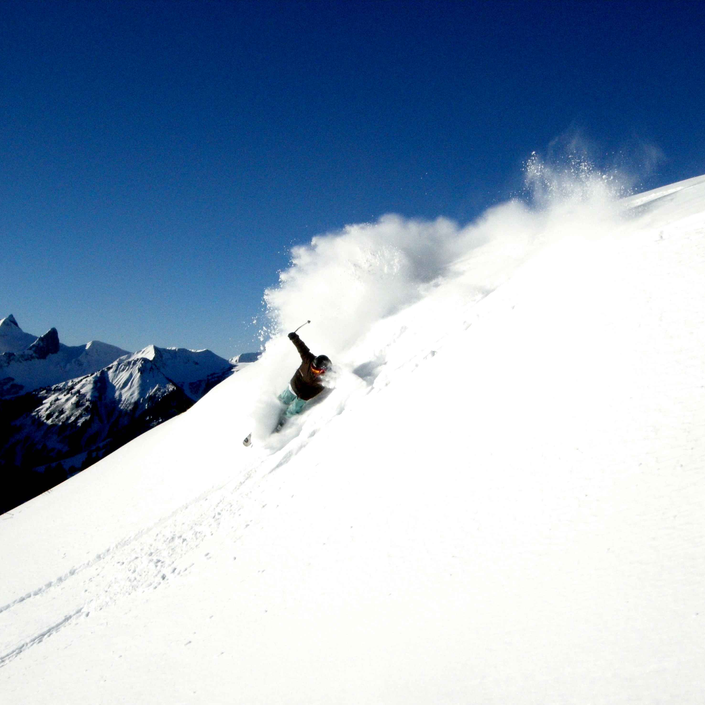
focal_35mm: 42
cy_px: 358
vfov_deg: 40.0
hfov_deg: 40.0
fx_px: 968
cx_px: 398
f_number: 7.6
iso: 400
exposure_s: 1/2000
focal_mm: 7.5
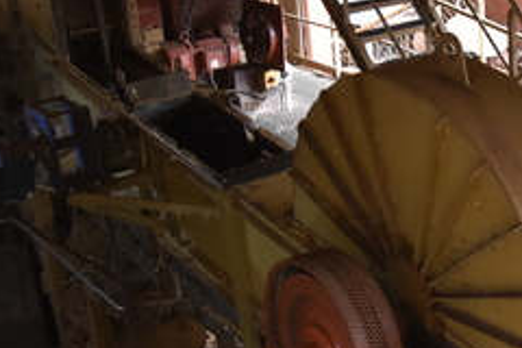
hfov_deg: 25.5
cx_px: 609
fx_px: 1044
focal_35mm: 72
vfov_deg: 18.9
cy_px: 167
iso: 800
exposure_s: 1/100
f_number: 5
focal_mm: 16
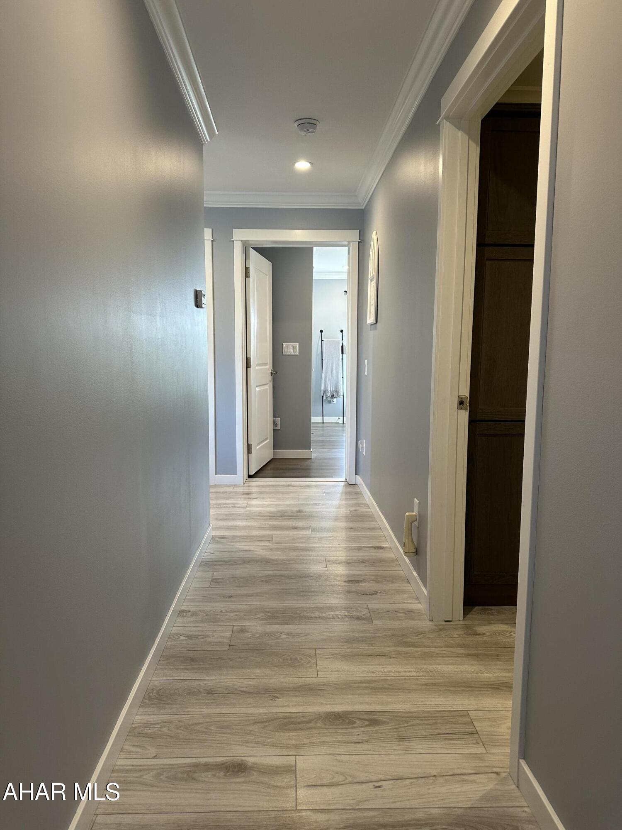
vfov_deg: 71.6
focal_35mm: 24
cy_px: 415
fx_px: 575
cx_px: 311
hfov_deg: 56.8
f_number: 1.78
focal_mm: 6.86
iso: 160
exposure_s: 1/60
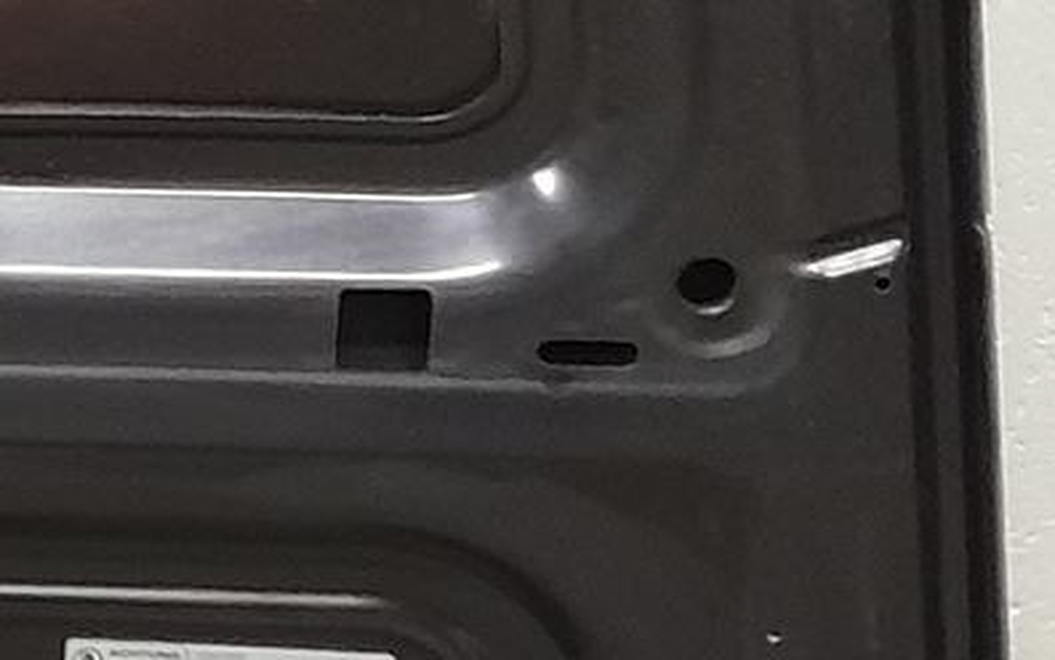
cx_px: -831
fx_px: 3941
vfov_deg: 9.3
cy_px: -362
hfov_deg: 13.7
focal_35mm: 137
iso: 400
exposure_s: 1/33
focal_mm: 4.6
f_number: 2
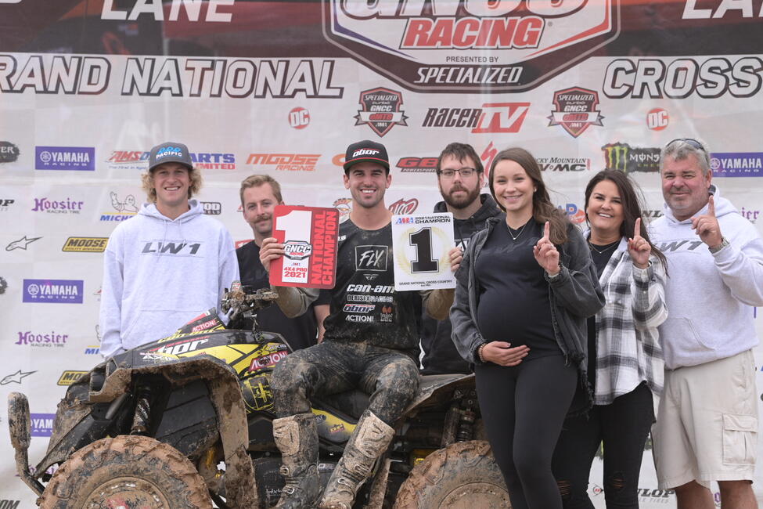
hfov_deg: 15.2
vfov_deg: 10.2
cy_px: 254
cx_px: 382
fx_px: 2861
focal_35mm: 135
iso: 800
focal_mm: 135
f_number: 5.6
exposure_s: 1/1000
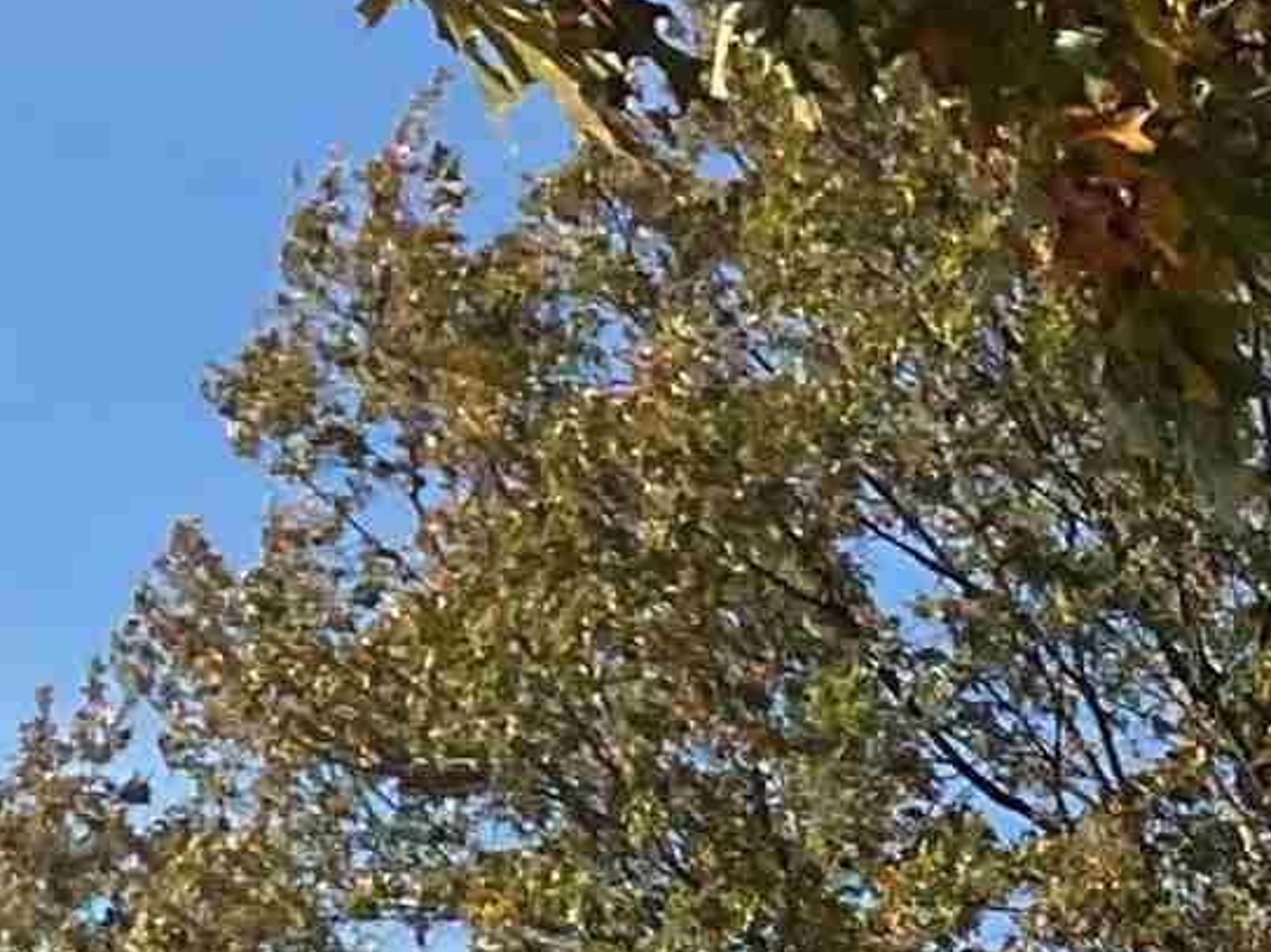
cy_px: 2311
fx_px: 6020
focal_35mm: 164
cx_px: 2694
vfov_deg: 8.3
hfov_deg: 10.8
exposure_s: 1/2320
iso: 16
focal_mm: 3
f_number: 1.8
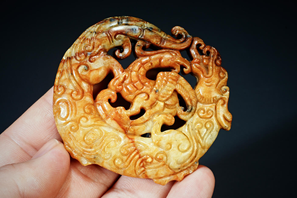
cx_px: 148
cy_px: 99
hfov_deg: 14.4
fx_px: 1172
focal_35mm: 142
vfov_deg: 9.7
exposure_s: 1/160
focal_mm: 95
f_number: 18
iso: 100
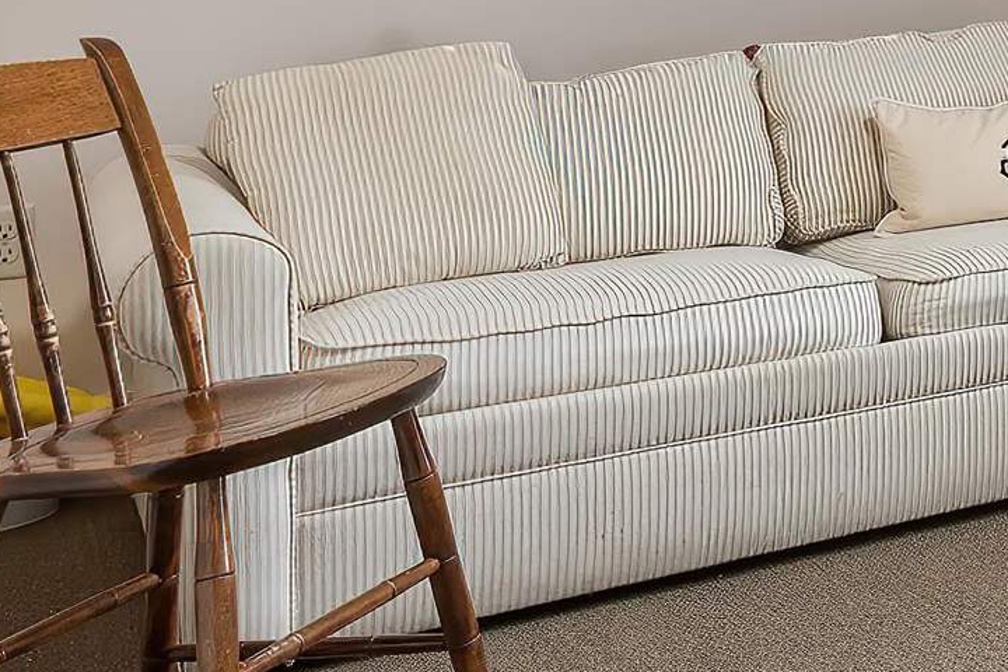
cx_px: 1639
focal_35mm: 64
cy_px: -151
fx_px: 1792
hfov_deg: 23.0
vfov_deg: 19.9
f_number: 9
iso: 500
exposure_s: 1/6
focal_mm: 10
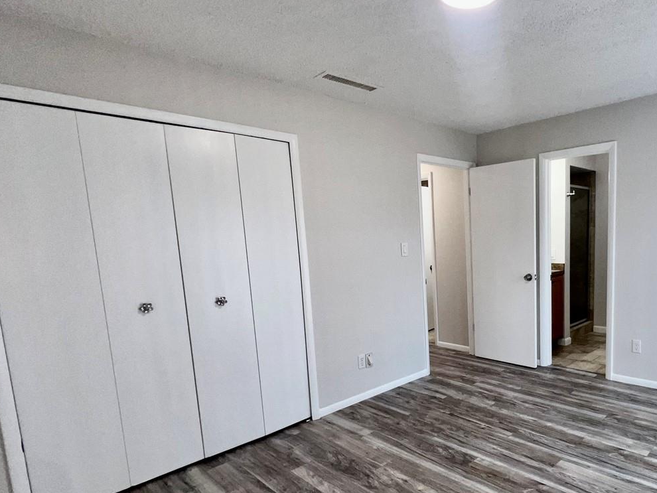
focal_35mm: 21
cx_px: 460
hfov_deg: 75.4
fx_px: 399
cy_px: 287
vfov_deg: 63.1
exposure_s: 1/120
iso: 64
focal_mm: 1.57
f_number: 1.8
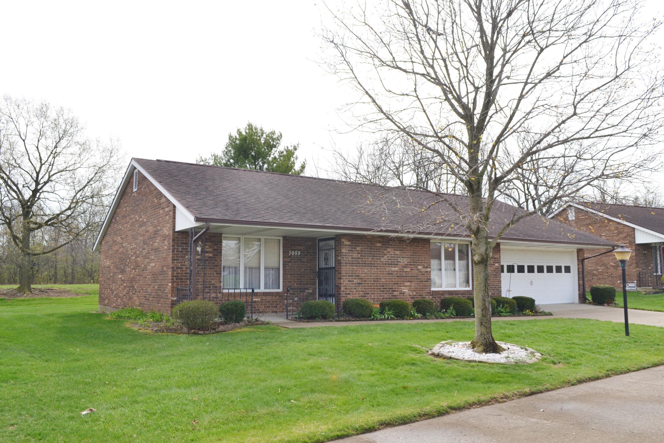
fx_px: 553
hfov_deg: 61.9
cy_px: 222
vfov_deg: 43.6
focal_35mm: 30
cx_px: 332
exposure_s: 1/200
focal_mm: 20
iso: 100
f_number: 8
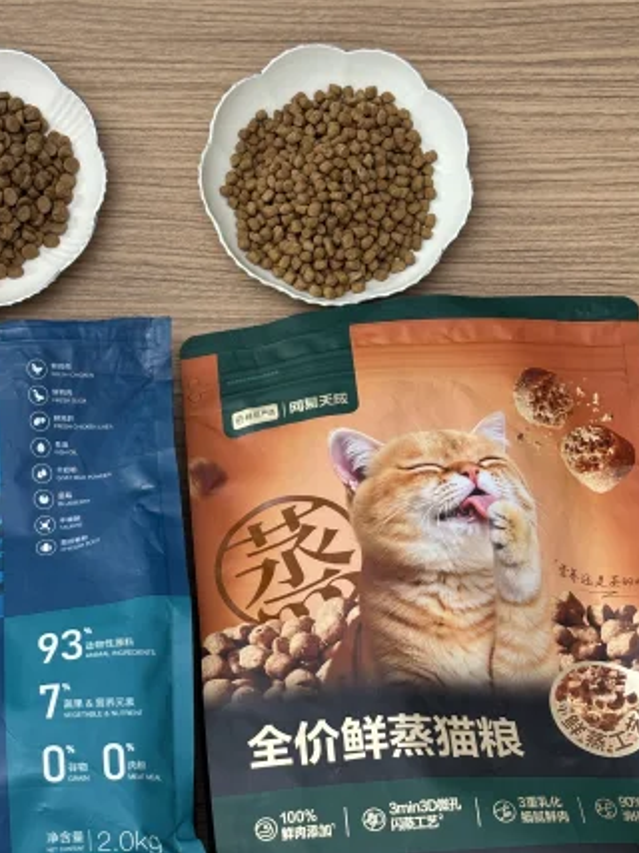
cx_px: 162
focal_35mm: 81
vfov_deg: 24.0
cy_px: 599
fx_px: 1995
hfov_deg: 18.1
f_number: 1.78
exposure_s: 1/50
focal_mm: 6.86
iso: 64
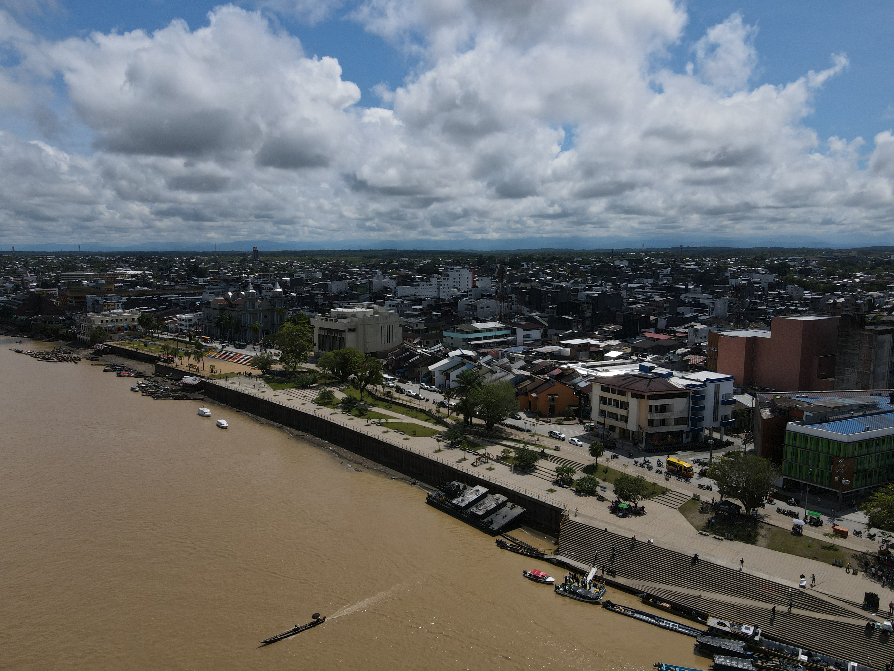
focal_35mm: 24
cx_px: 447
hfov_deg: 71.6
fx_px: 620
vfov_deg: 56.8
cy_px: 336
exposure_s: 1/2000
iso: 100
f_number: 2.8
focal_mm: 4.5
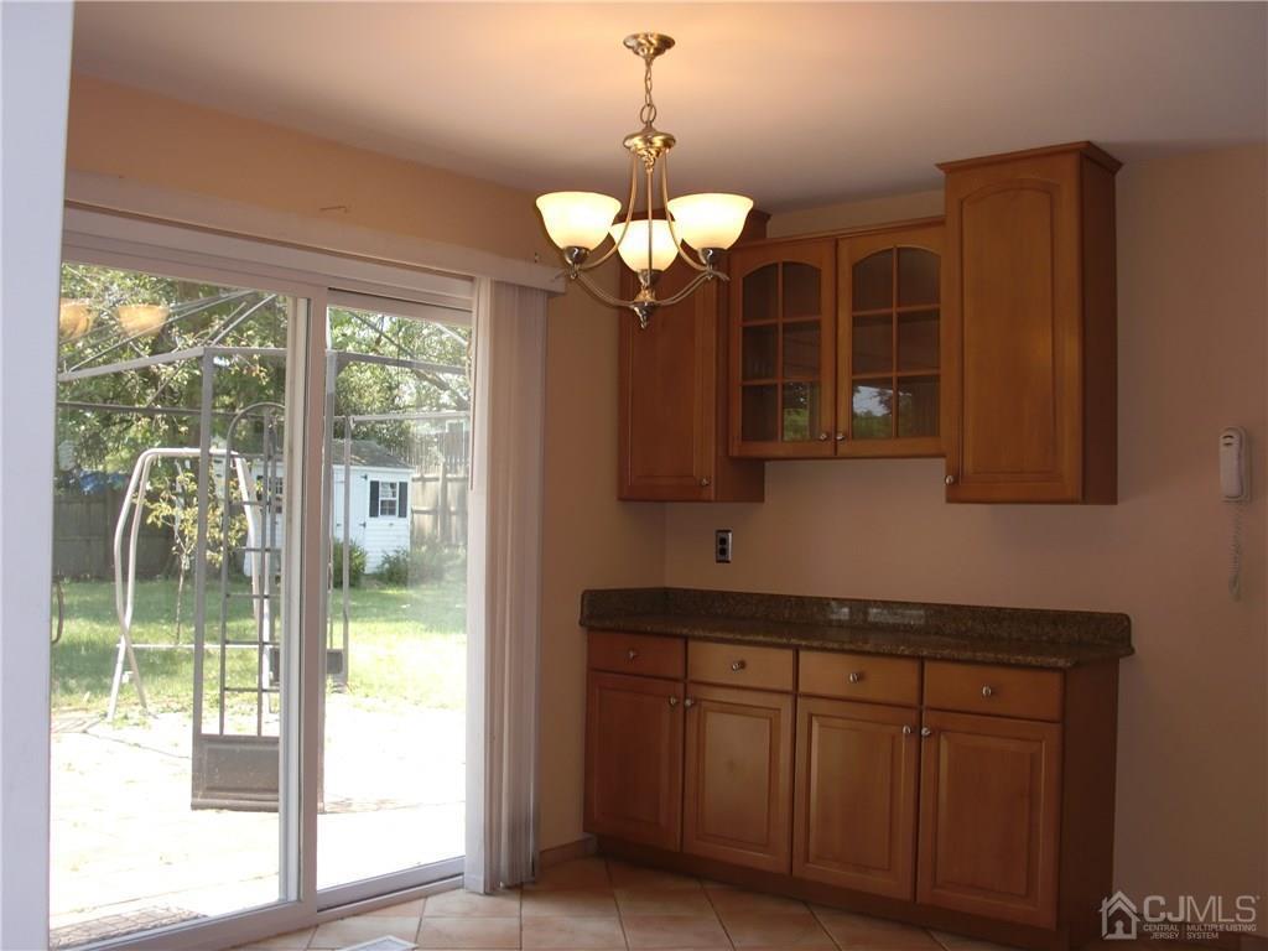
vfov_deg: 39.7
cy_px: 476
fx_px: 1319
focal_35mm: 36
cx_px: 634
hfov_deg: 51.4
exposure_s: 1/100
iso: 64
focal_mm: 6.3
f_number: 2.8
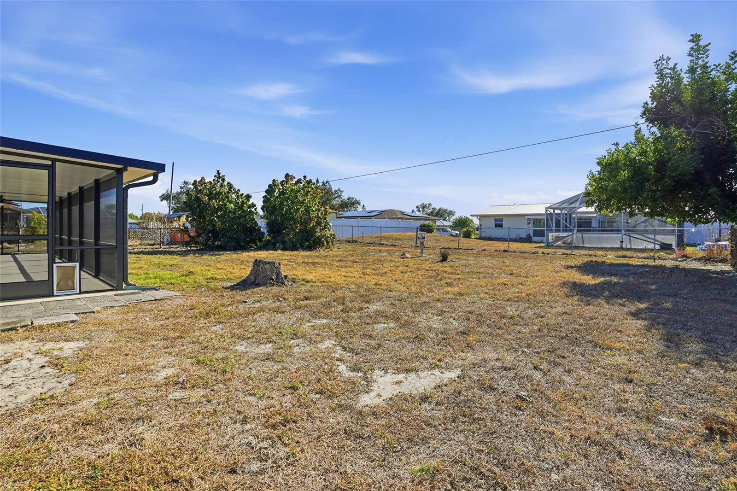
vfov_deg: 70.4
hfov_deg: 93.3
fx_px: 348
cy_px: 246
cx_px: 368
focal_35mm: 17
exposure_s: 1/5000
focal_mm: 17
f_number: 9
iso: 400
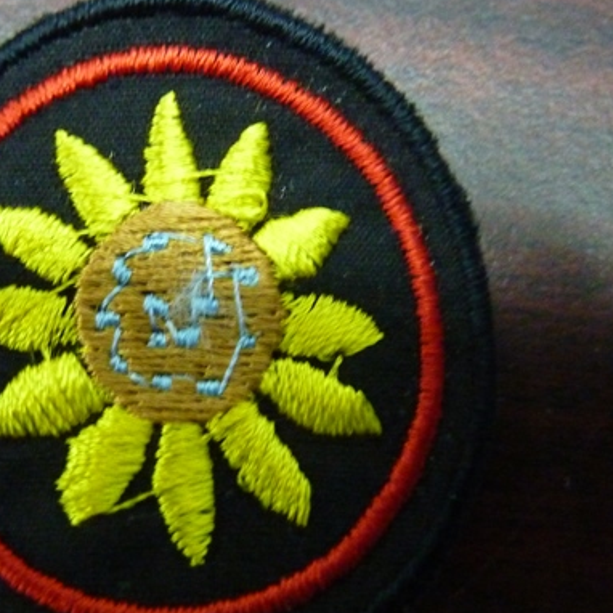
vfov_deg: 44.9
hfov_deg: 44.1
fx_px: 741
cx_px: 191
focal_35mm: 37
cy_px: 323
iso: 800
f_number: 3.3
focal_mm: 4.1
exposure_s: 1/15
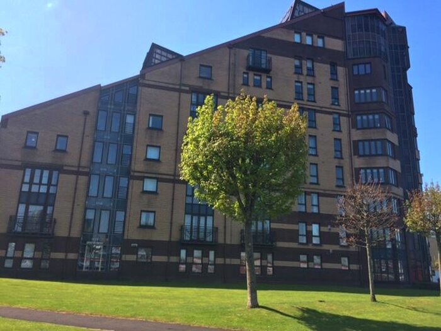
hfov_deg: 61.7
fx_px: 369
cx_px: 220
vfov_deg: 48.2
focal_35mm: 29
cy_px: 166
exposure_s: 1/1172
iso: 32
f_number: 2.2
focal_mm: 4.15
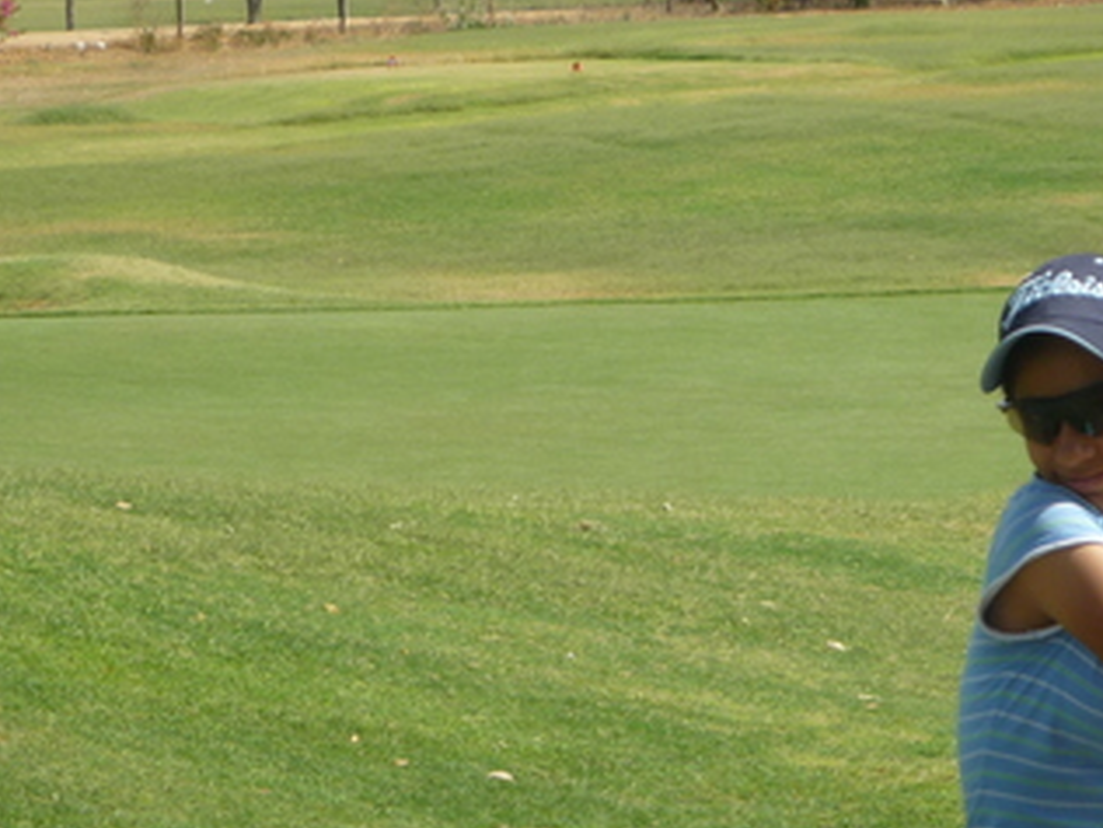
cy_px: 377
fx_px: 6054
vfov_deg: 7.8
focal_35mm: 190
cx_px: 743
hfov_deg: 10.4
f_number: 5.1
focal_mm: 16.5
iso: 100
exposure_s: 1/400
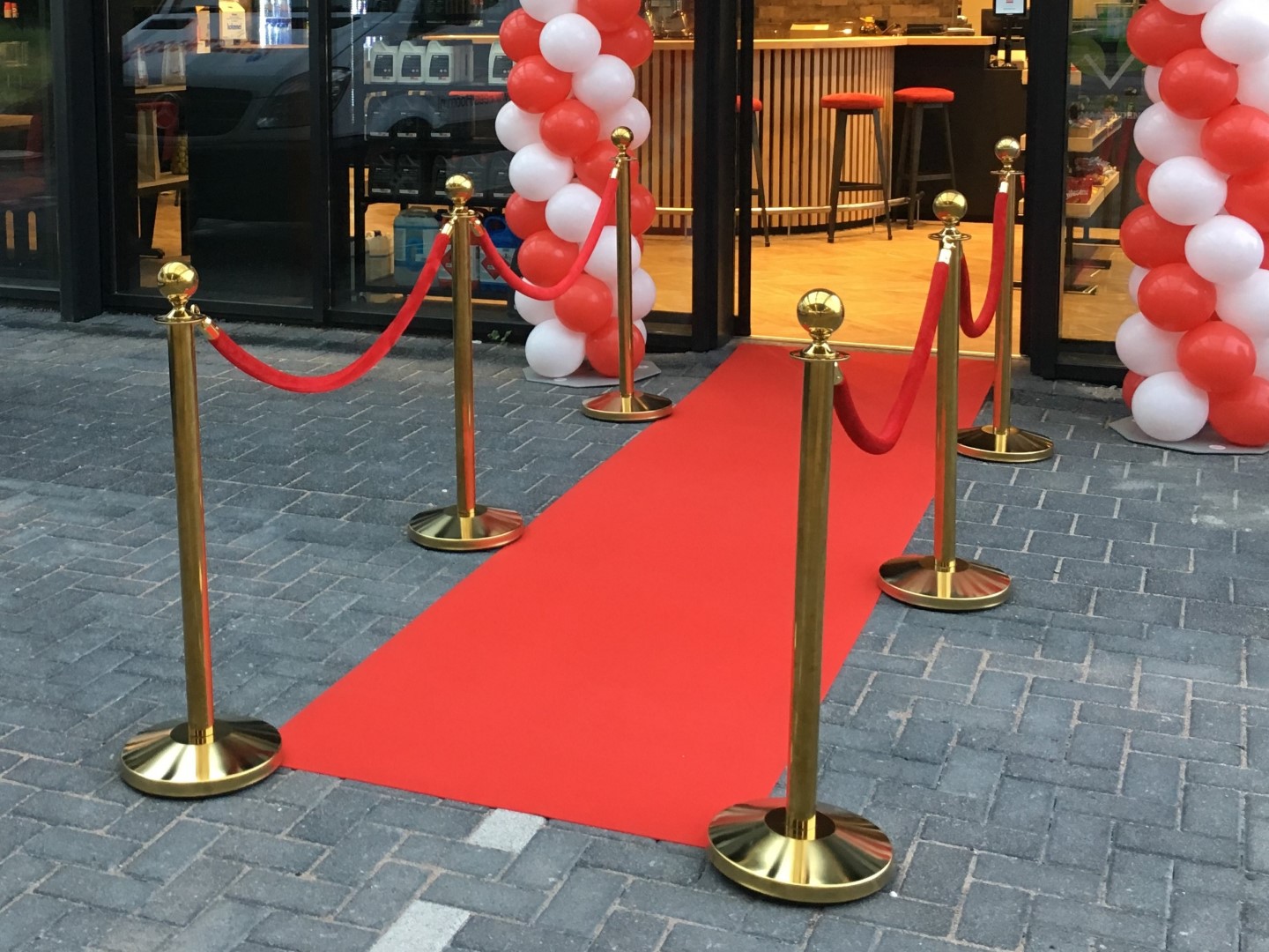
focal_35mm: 29
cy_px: 476
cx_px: 634
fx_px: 1063
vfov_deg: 48.2
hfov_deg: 61.7
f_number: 2.2
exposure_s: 1/33
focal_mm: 4.15
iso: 64
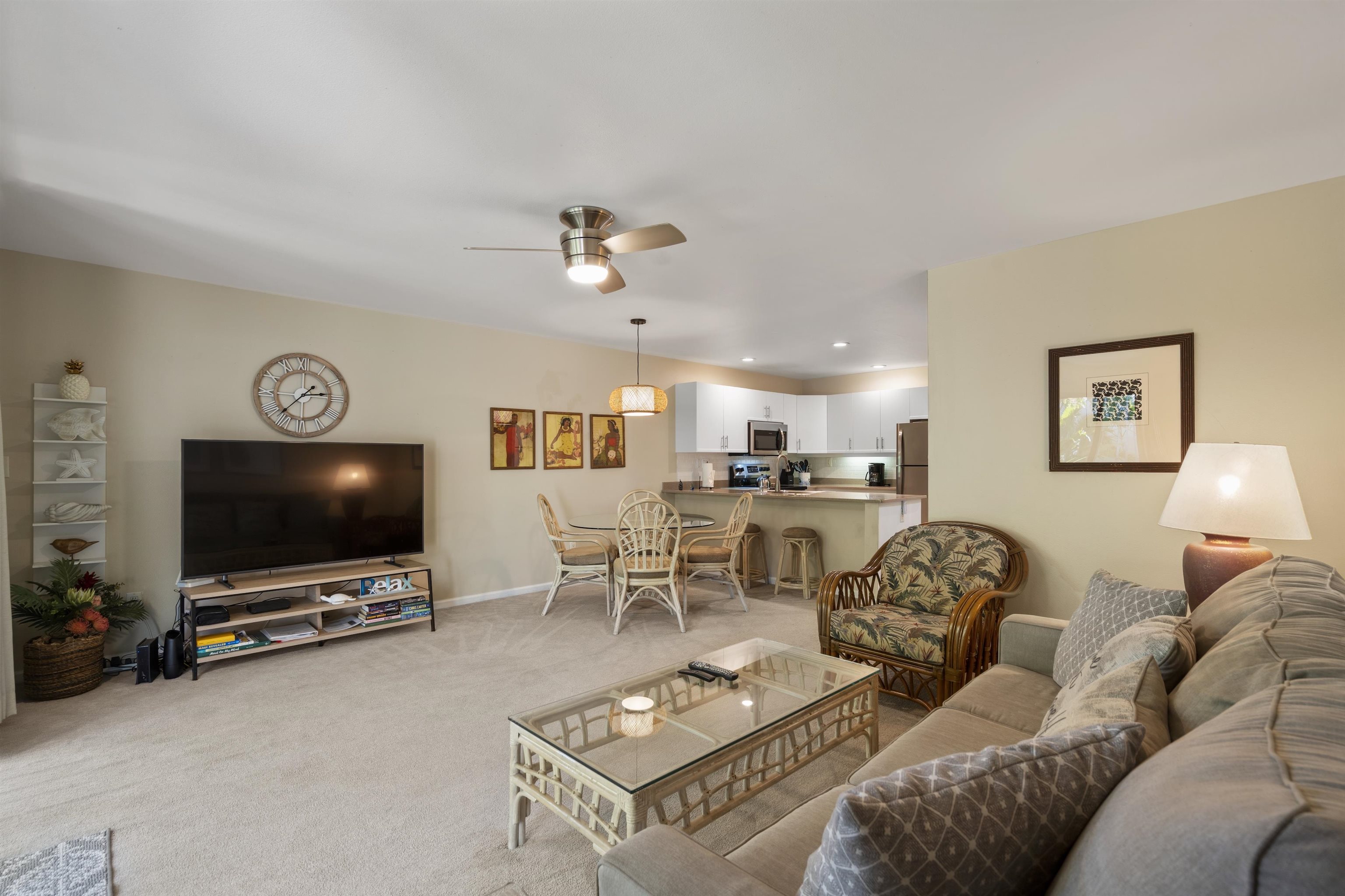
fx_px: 598
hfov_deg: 96.7
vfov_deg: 73.7
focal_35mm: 16
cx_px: 672
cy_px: 448
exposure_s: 1/3
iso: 100
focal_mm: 16
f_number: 8
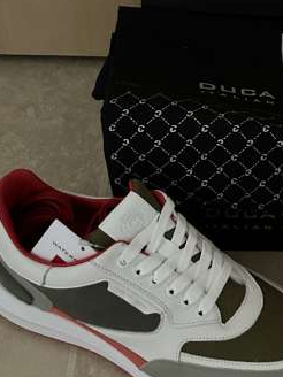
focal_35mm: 57
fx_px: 621
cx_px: 277
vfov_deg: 33.7
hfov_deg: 24.6
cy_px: 149
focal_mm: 5.7
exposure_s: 1/30
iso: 640
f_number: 1.5
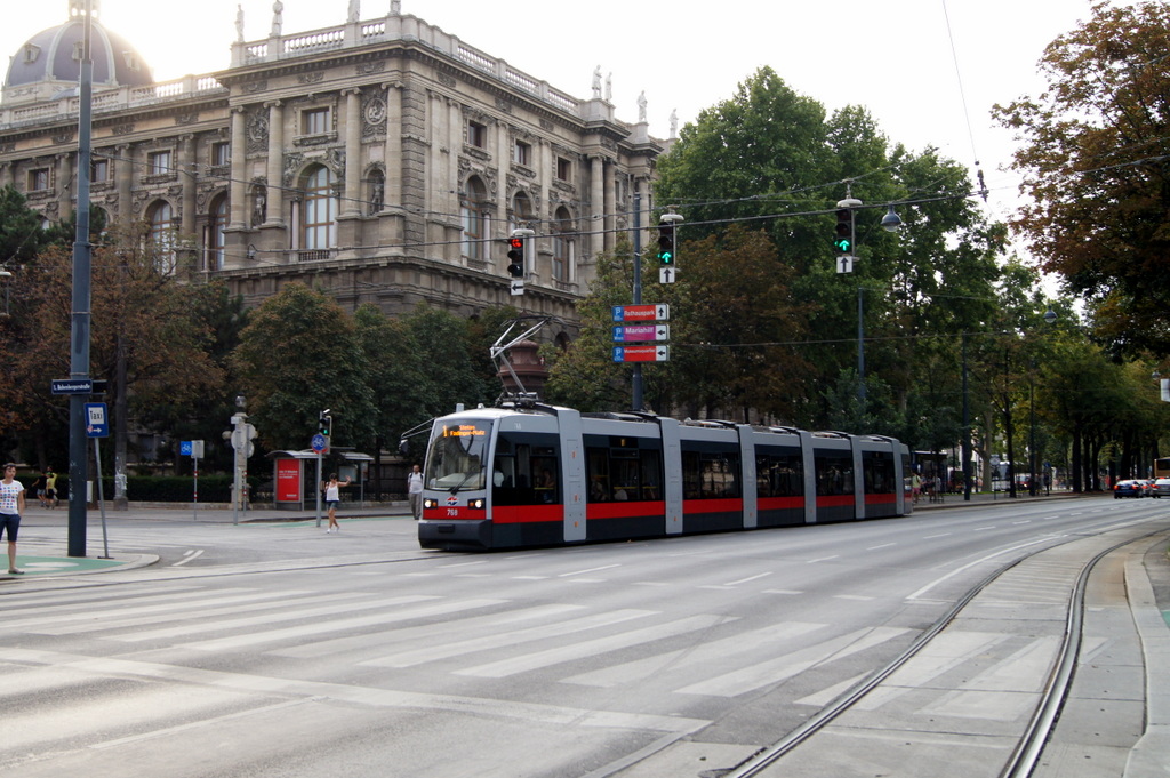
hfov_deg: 46.4
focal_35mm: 42
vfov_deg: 31.8
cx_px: 585
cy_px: 389
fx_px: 1364
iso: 320
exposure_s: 1/60
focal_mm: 28
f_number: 8
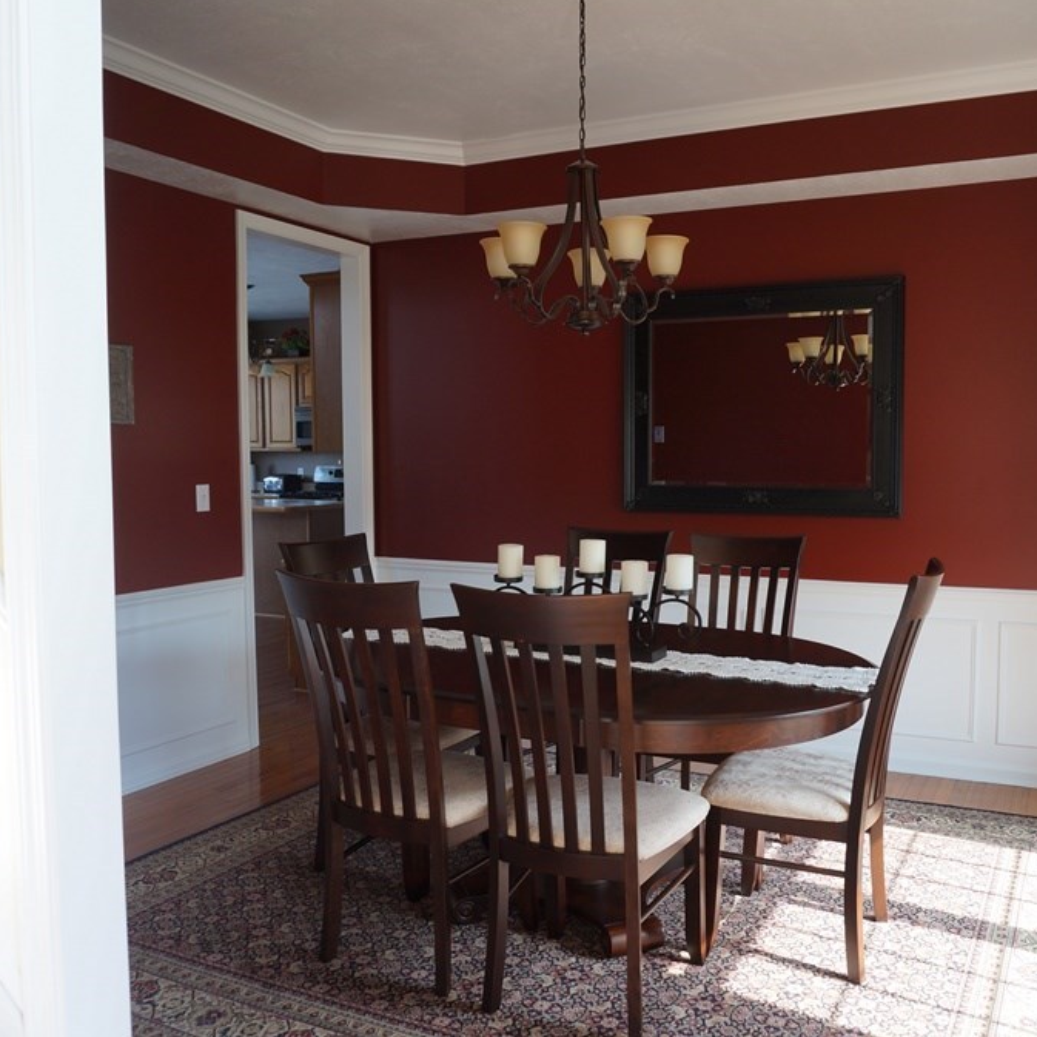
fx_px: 1051
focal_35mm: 31
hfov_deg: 52.3
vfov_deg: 52.5
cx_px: 602
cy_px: 515
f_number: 4
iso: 200
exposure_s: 1/60
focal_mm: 16
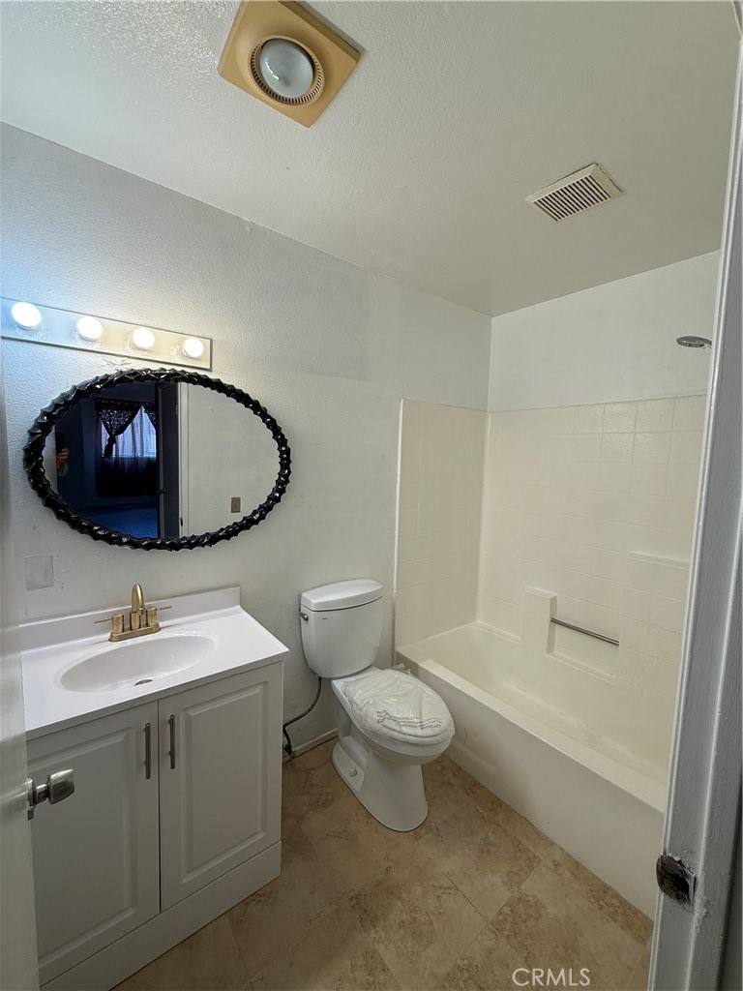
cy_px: 496
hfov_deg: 85.7
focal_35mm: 14
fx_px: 401
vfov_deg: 102.1
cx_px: 372
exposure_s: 1/120
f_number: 2.2
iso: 50
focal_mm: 2.22
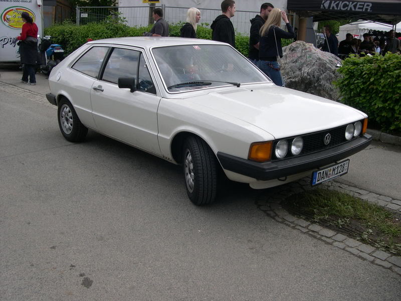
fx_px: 440
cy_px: 150
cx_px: 200
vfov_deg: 37.7
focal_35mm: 38
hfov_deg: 49.0
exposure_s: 1/152
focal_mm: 8
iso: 100
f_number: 7.6
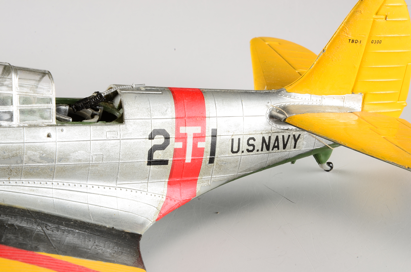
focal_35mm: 158
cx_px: 206
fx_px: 1794
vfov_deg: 8.7
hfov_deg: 13.1
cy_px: 136
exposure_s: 1/100
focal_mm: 105
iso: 100
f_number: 25
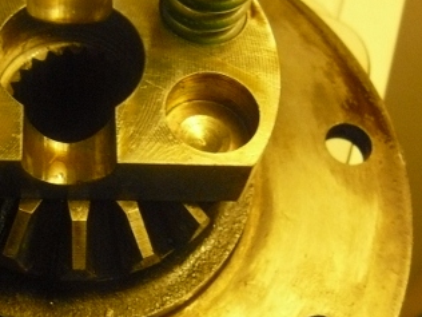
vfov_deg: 20.1
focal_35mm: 73
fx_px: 890
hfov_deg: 26.2
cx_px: 80
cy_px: 209
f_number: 2.8
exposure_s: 1/25
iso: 400
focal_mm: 6
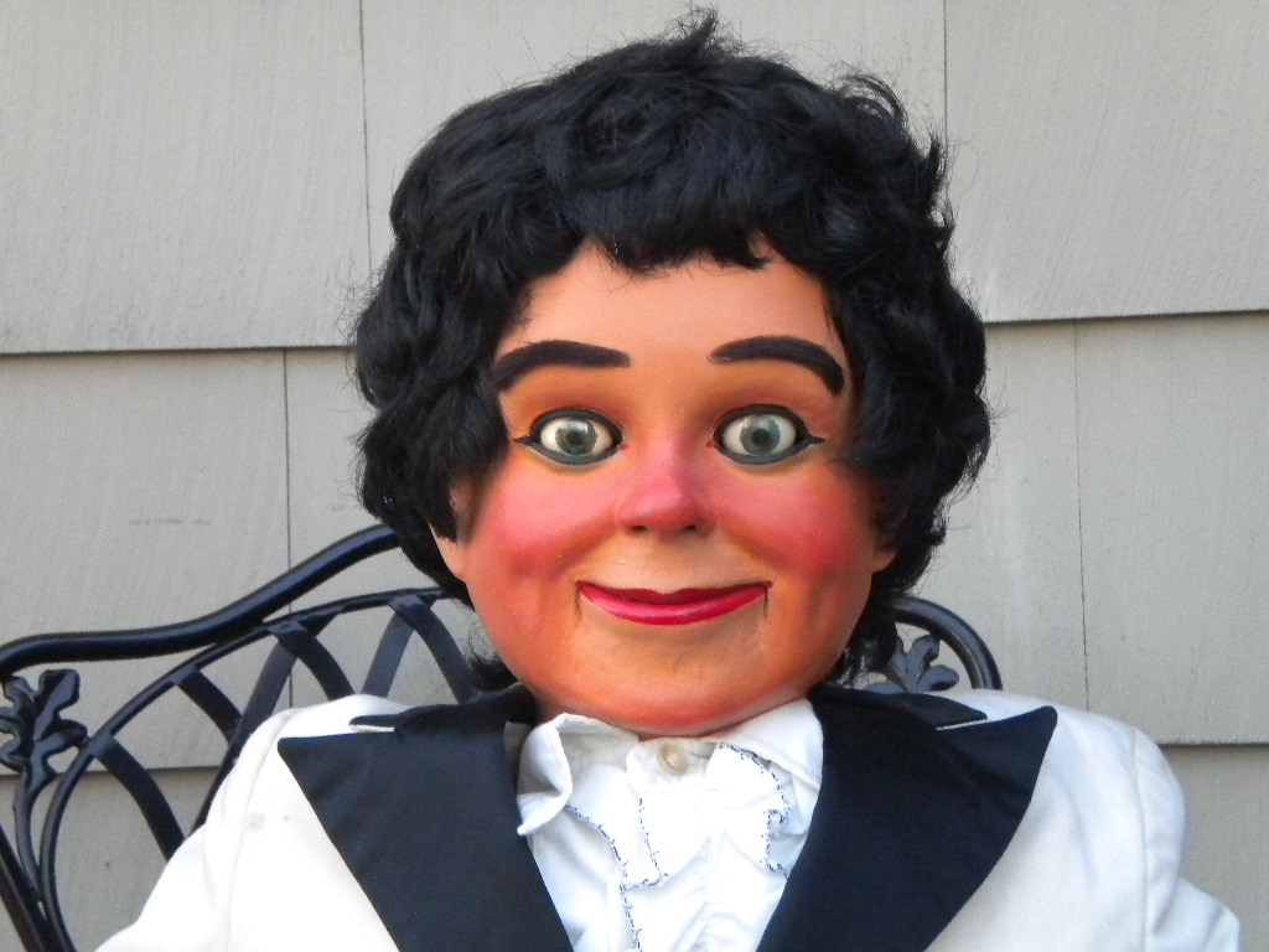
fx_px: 3849
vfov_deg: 14.1
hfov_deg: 18.7
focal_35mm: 105
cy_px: 476
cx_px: 634
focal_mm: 18.9
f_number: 5.9
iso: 590
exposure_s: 1/135
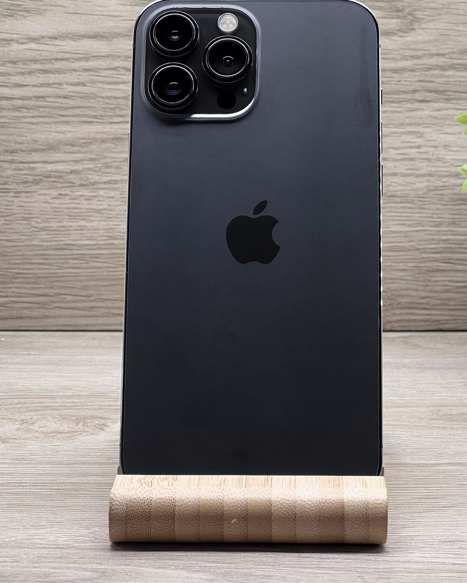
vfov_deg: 16.0
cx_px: 278
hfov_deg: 12.8
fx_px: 2073
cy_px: 234
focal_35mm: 120
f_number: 2.8
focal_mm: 9
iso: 100
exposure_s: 1/100
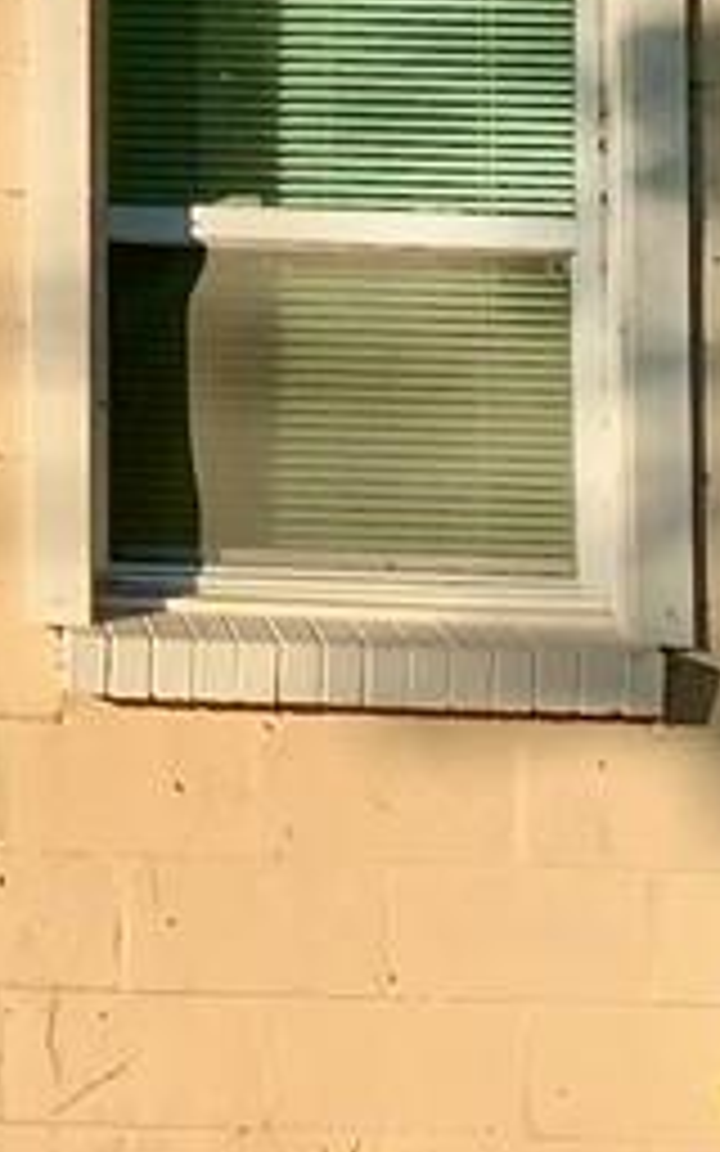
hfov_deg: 7.3
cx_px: -752
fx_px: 5400
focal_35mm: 172
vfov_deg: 11.8
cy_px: -392
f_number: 1.8
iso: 25
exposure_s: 1/1282
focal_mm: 4.25
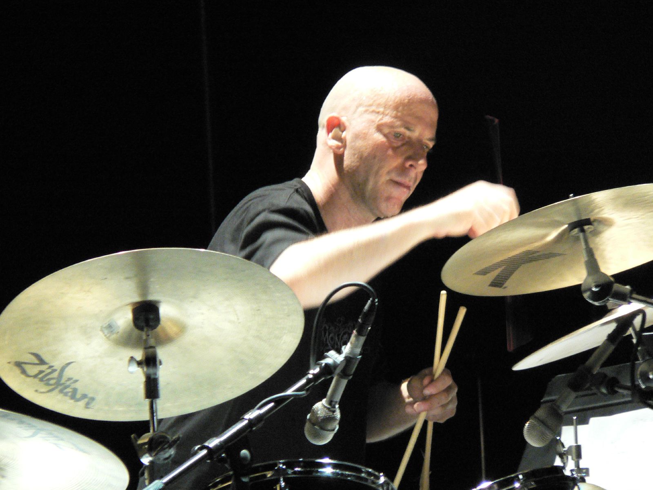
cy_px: 245
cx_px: 326
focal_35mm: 404
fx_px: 7621
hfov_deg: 4.9
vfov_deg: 3.7
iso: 400
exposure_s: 1/10
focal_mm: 67.3
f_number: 4.5
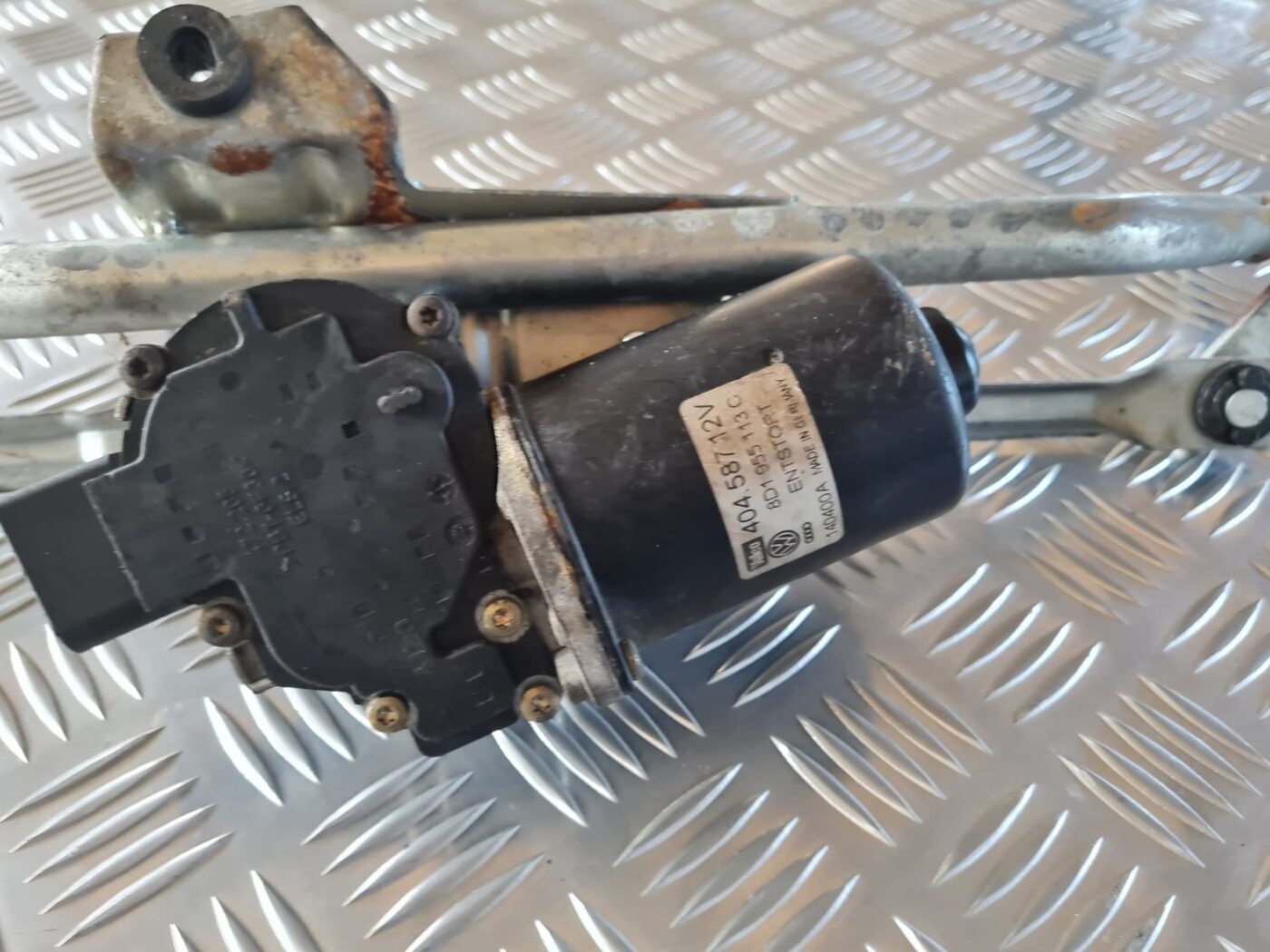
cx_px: 635
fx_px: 954
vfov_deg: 53.1
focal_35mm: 26
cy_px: 476
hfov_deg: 67.3
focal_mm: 5.4
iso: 250
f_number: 1.8
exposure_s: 1/50
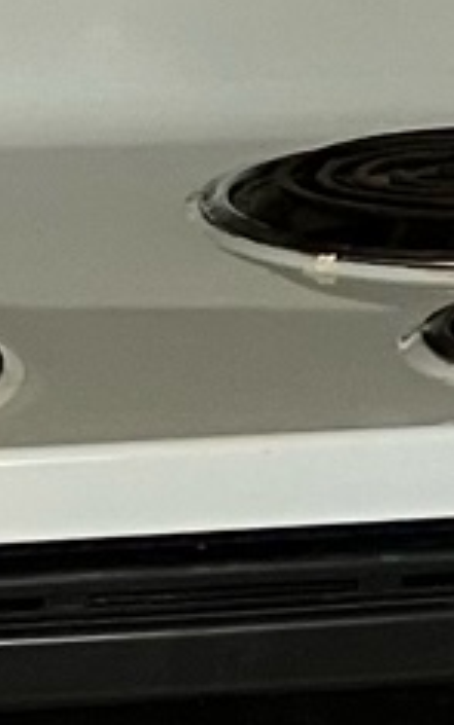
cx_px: 334
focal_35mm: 255
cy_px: 299
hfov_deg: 5.2
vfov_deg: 8.2
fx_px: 5045
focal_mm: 3.99
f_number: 1.8
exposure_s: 1/60
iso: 160
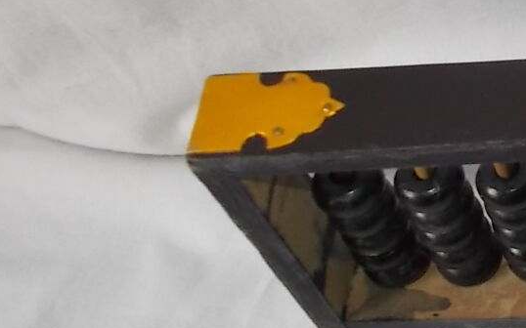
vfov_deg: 15.8
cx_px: 747
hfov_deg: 21.8
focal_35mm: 82
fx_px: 1175
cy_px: 67
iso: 200
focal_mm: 4.6
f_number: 3.2
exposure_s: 1/25
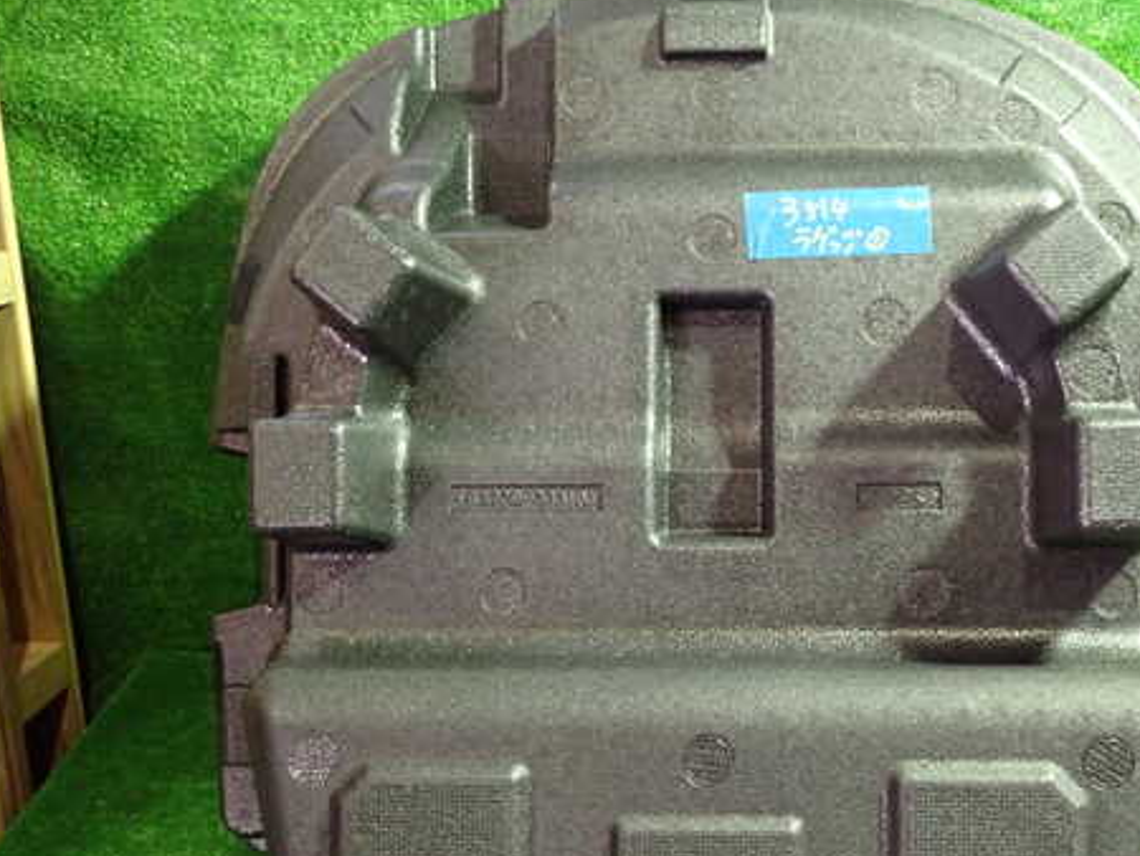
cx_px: 725
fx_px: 1318
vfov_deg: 35.9
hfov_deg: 46.3
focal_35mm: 40
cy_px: 489
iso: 800
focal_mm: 5.4
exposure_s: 1/30
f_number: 2.3
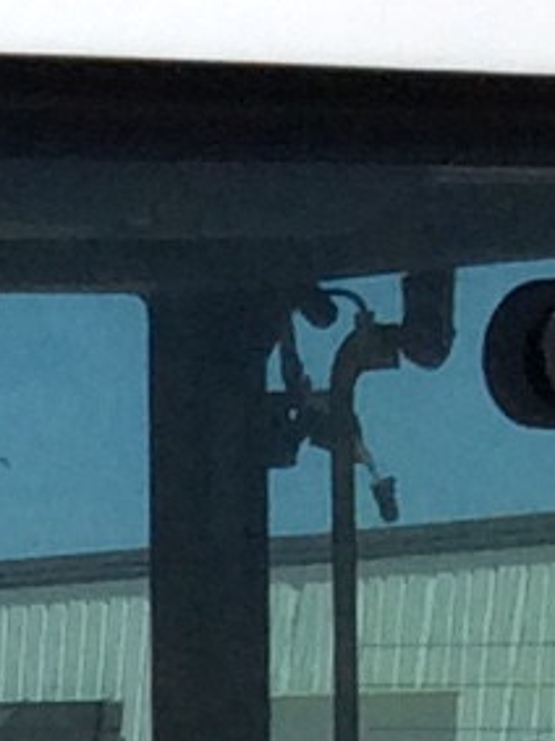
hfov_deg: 4.8
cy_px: 2176
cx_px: -1202
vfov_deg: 6.2
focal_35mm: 293
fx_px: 6268
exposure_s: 1/2387
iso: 32
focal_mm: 3.3
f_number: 2.4
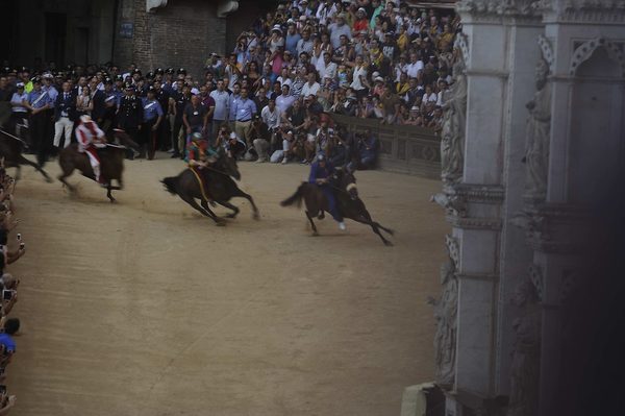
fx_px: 5204
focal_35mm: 300
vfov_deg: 4.6
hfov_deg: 6.9
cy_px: 208
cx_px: 312
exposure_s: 1/100
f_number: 5.3
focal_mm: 300
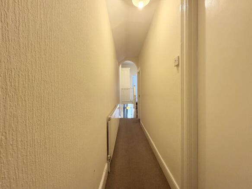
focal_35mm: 14
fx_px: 102
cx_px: 126
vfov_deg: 85.7
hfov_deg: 102.1
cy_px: 94
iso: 400
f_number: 2.2
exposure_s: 1/100
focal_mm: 2.22
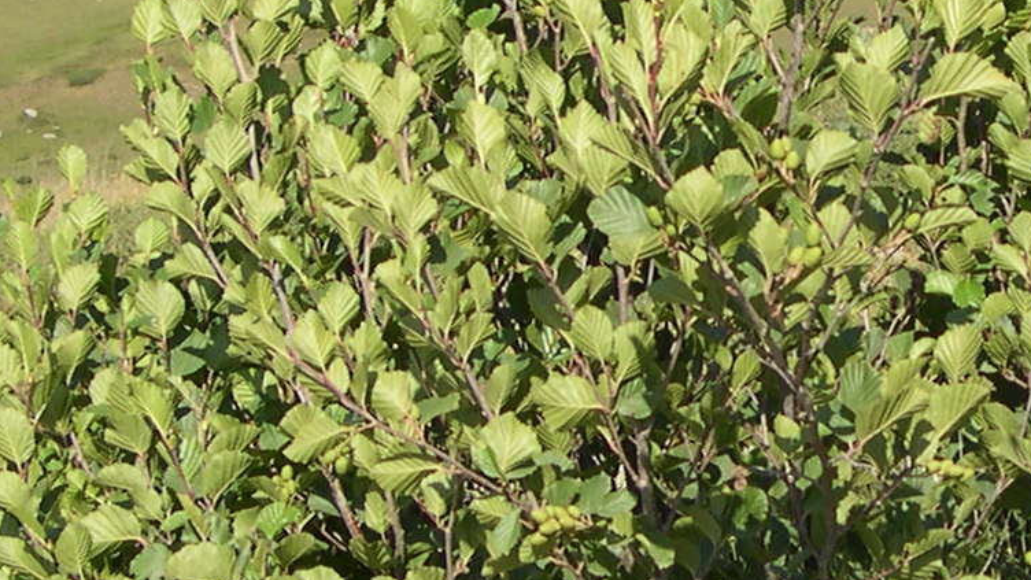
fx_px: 3417
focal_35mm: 125
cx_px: 1028
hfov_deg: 16.8
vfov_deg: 9.7
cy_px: 373
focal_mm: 8
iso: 100
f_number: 7.6
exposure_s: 1/134
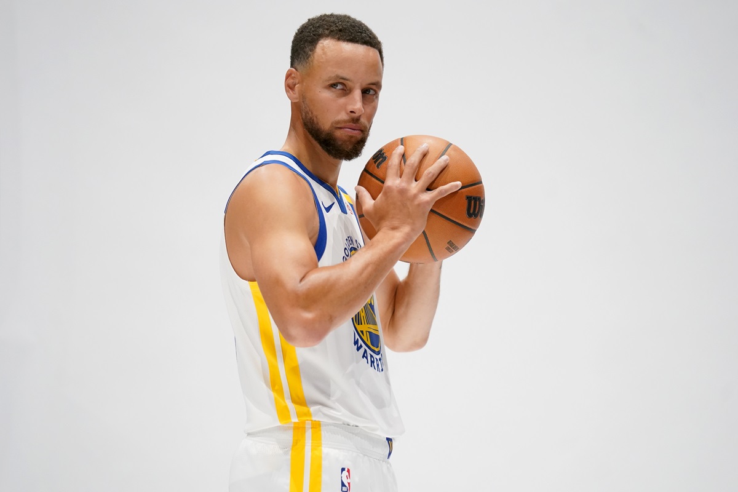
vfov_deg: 7.0
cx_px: 369
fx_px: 3997
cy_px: 246
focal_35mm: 195
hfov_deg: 10.5
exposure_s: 1/640
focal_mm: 195
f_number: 2.8
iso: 4000
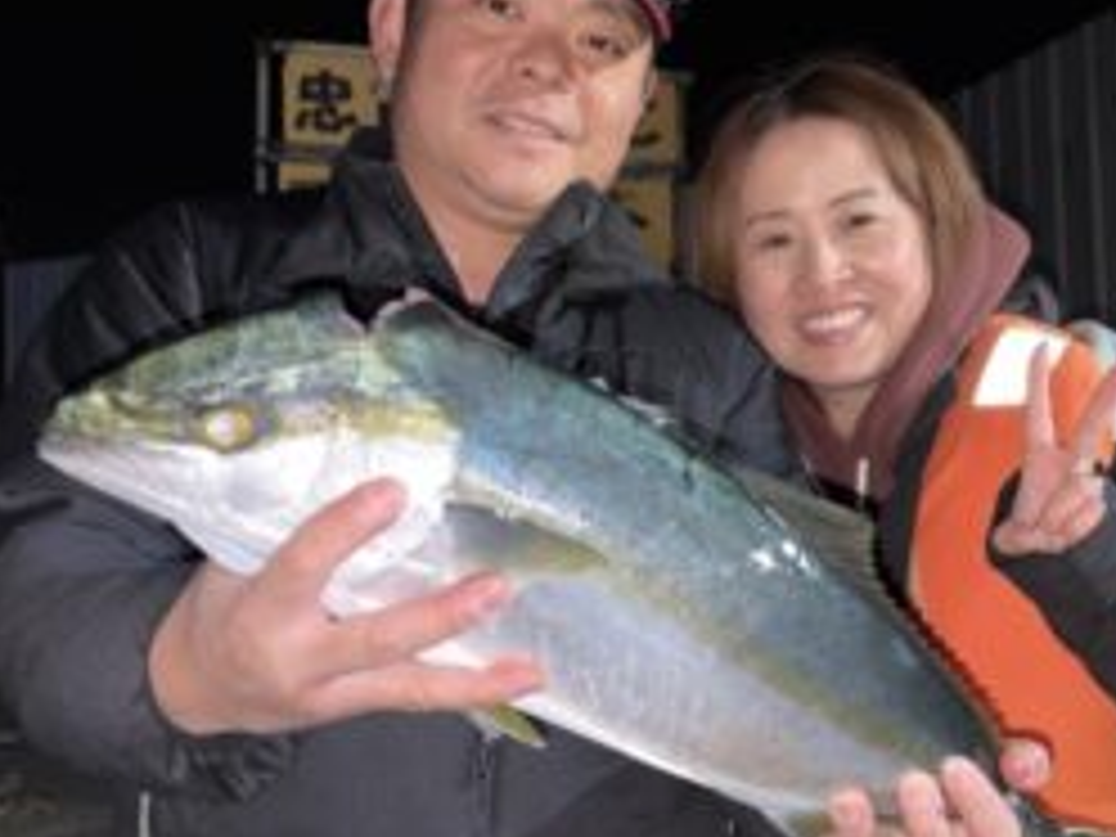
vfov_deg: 34.3
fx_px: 1354
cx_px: 603
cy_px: 482
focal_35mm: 42
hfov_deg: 44.8
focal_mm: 5.96
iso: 40
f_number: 1.6
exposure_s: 1/7
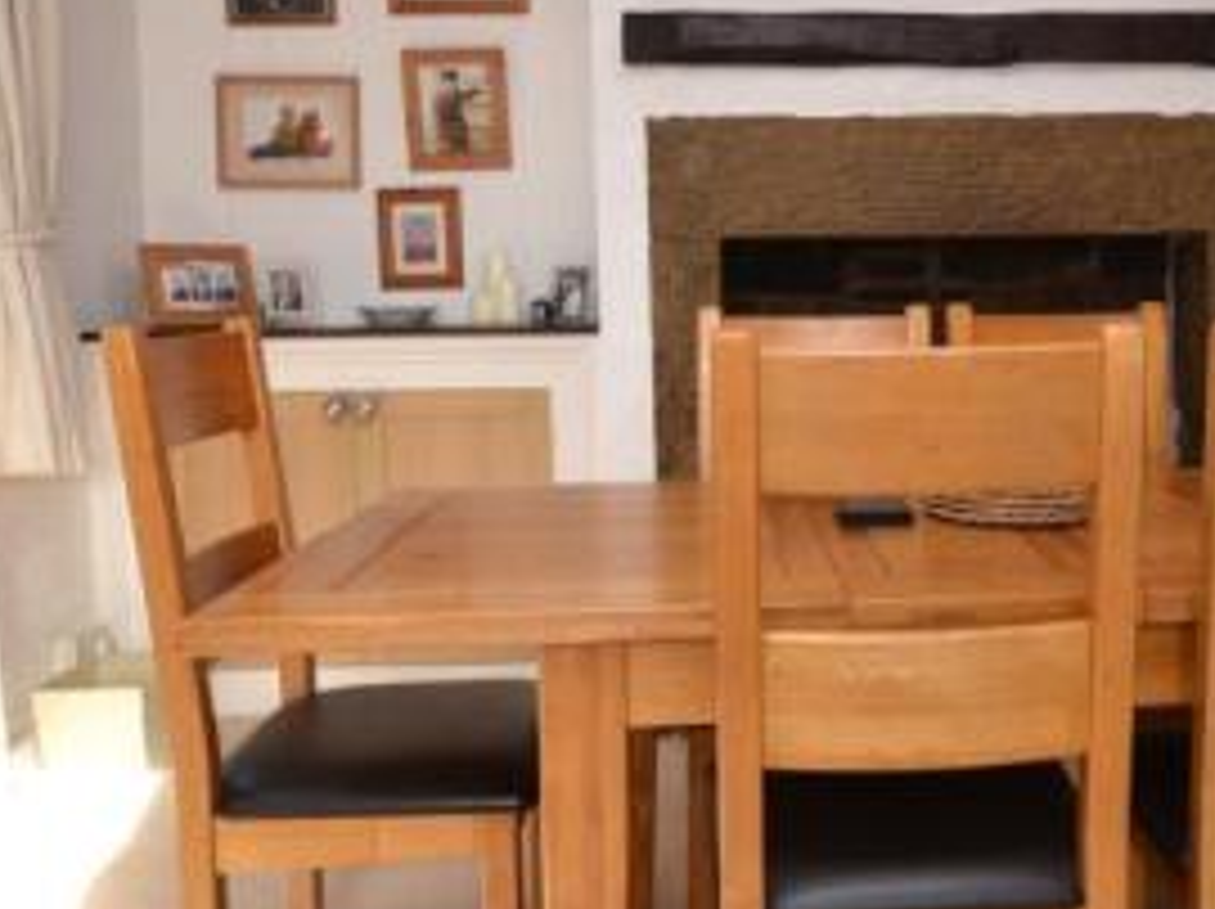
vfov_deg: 40.4
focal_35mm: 35
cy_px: 349
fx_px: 1227
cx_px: 866
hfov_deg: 51.1
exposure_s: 1/100
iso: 400
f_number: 5
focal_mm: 10
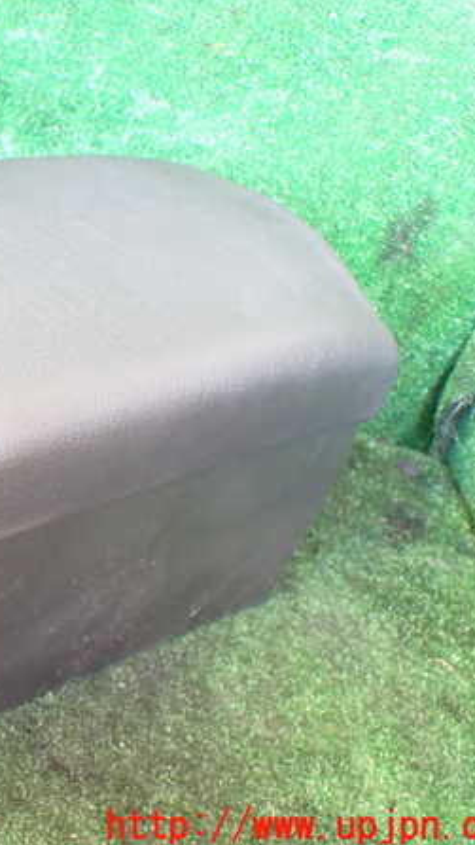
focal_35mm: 44
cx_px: -34
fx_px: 985
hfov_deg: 25.4
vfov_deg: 46.4
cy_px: 424
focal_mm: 5.4
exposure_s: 1/40
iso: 800
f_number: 2.3
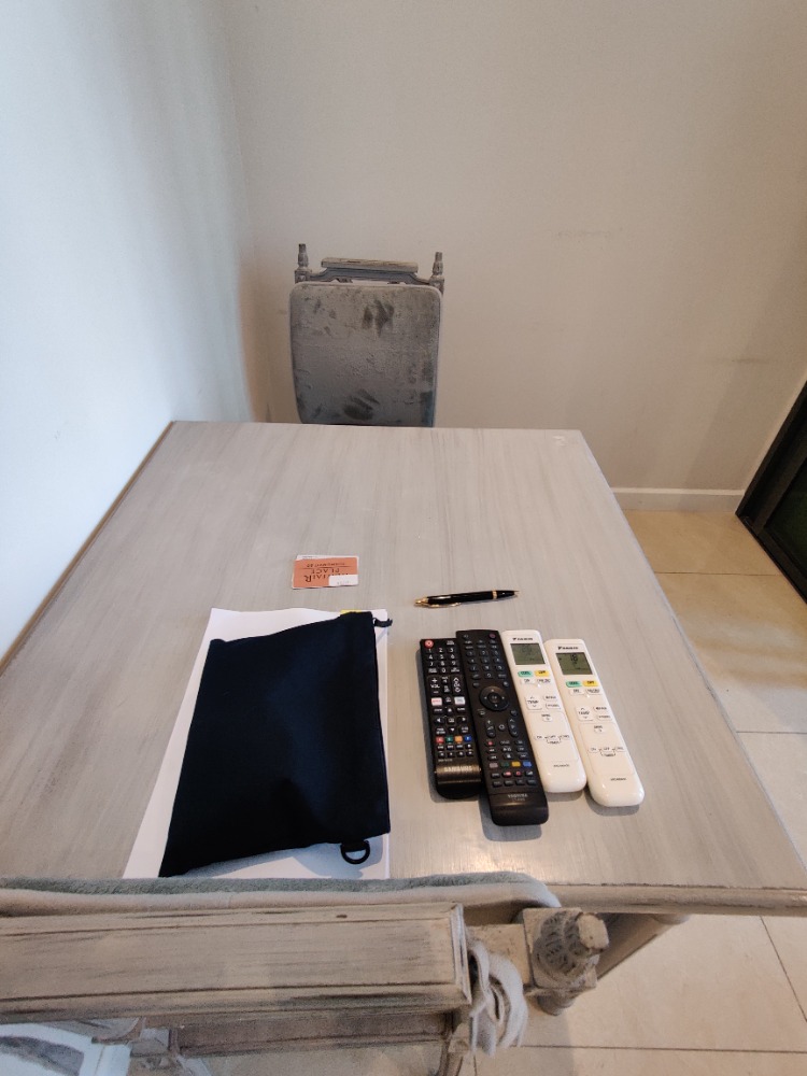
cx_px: 404
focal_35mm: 13
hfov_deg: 89.9
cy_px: 538
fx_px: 404
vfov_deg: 106.2
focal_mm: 2.25
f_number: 2.2
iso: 640
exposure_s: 1/33
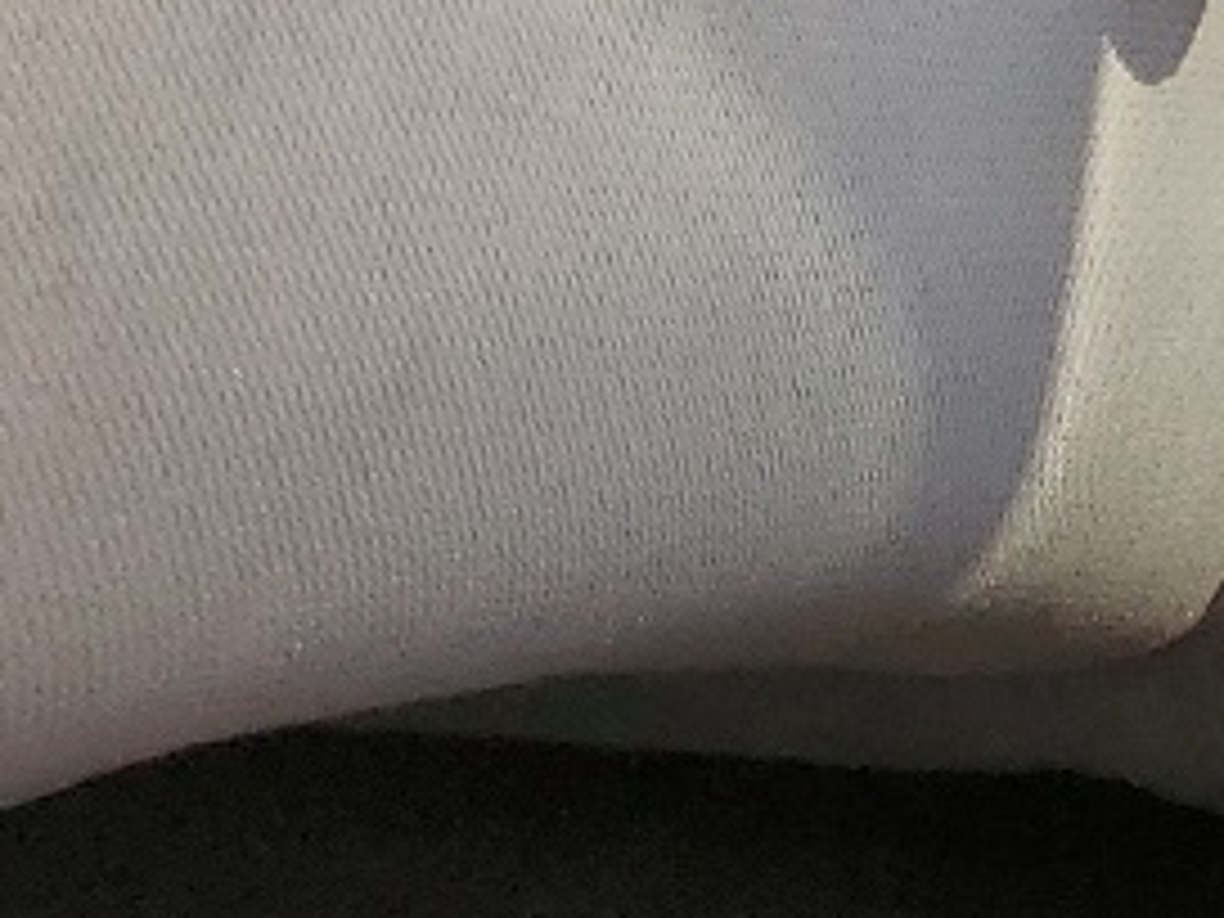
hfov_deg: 11.4
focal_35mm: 153
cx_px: 2570
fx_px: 5410
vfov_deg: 9.0
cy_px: -1035
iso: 50
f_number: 1.5
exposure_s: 1/263
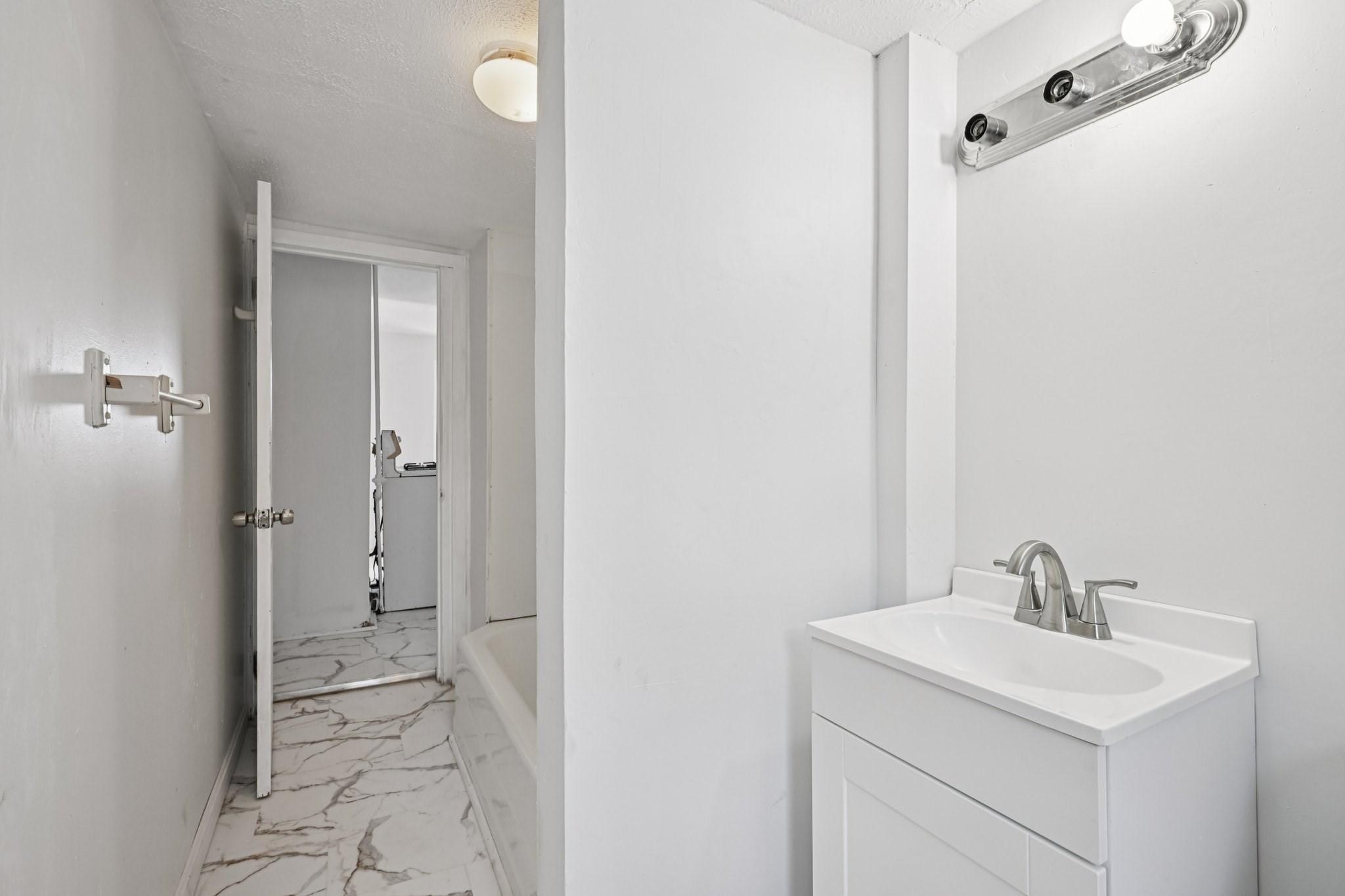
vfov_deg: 73.7
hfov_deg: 96.7
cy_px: 448
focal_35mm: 16
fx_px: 598
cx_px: 672
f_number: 8
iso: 400
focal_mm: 16
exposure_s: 1/40
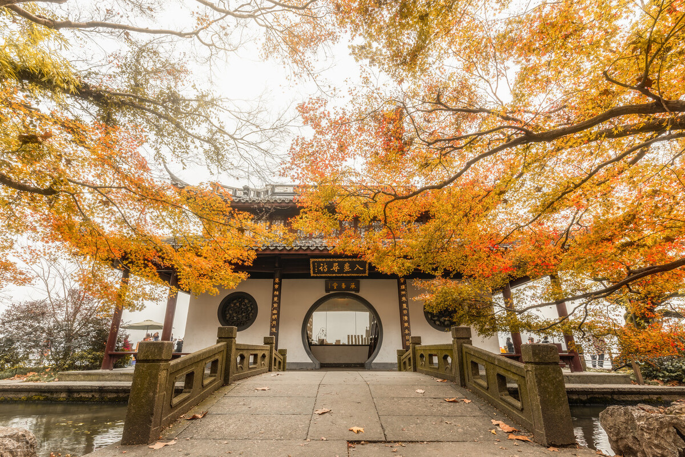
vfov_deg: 77.4
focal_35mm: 15
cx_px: 342
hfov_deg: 100.4
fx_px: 286
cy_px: 228
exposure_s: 1/60
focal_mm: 15
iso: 64
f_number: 11
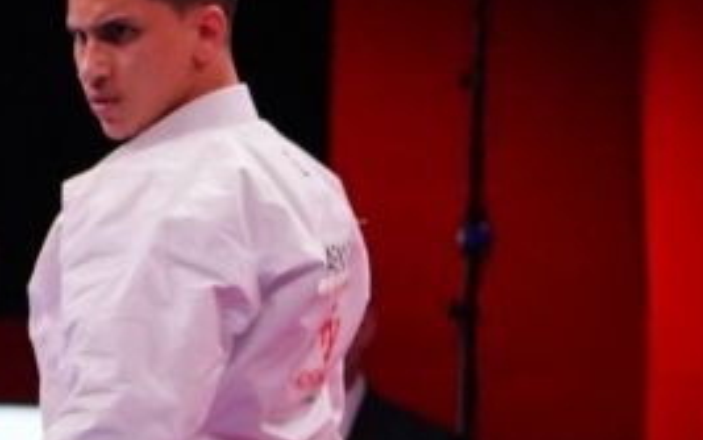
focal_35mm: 481
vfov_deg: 2.7
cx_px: -1290
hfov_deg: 4.2
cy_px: 516
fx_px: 9217
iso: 2000
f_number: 2.8
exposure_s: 1/500
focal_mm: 70
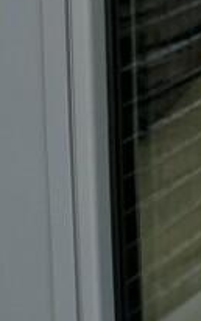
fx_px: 1199
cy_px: -273
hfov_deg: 7.2
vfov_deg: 13.5
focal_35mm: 137
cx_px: 796
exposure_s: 1/632
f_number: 1.5
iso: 50
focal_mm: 5.7
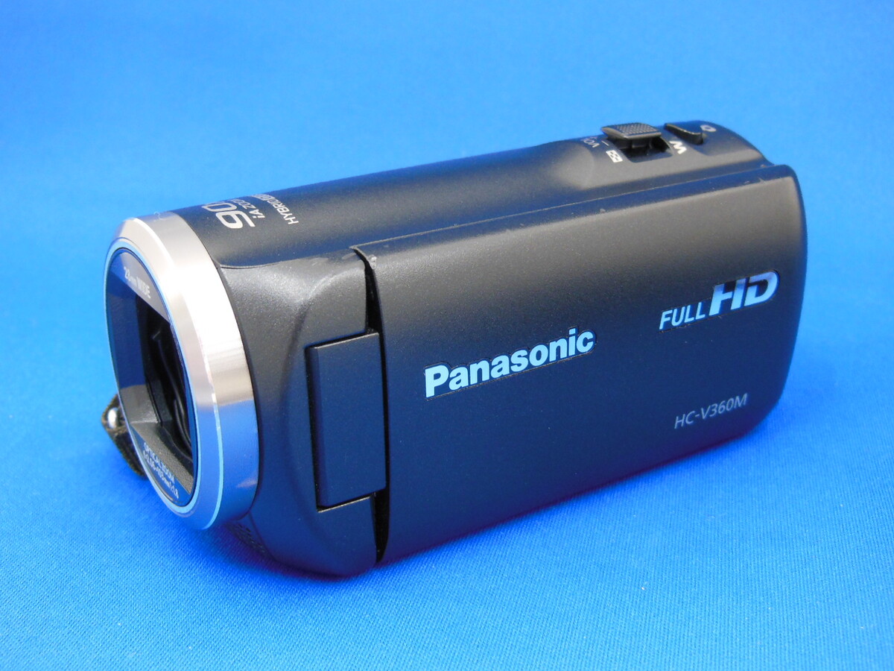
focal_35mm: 45
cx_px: 447
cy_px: 336
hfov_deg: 42.1
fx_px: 1162
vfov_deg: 32.2
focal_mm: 8
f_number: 4.4
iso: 400
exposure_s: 1/13
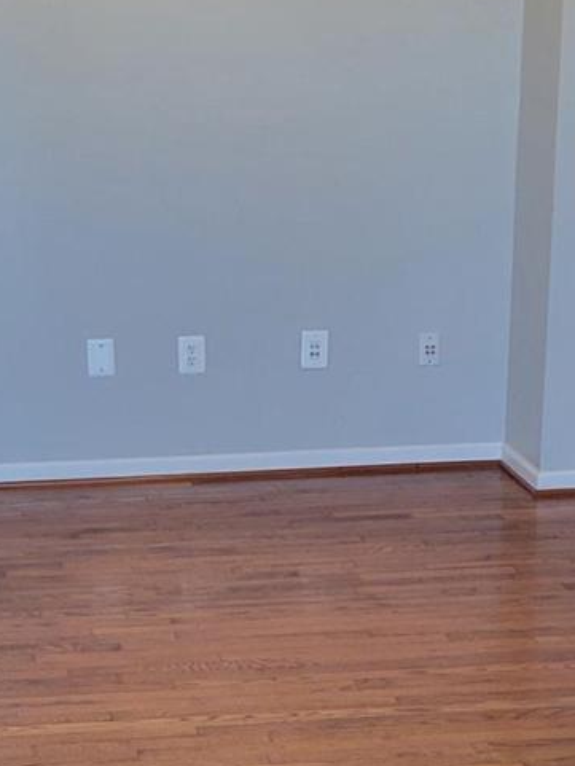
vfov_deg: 23.3
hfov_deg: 17.6
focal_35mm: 83
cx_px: 92
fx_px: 1837
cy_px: 569
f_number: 1.8
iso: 200
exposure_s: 1/60
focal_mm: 5.4
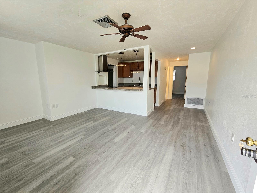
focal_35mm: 13
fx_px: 96
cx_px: 128
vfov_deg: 89.9
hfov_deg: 106.2
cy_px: 96
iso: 64
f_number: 2.2
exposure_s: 1/77.5
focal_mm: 2.2
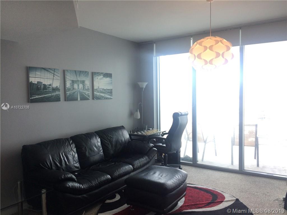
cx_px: 144
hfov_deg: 61.7
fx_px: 240
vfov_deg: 48.2
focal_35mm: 29
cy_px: 108
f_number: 2.2
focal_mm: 4.15
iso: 40
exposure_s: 1/60
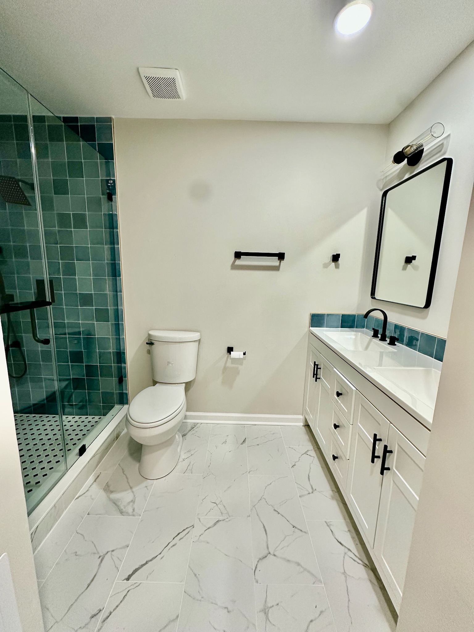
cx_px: 237
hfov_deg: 85.7
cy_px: 316
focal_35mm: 14
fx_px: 256
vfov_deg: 102.1
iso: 200
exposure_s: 1/120
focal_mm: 2.22
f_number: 2.2
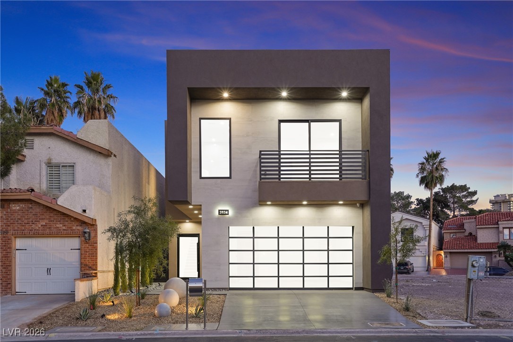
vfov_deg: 41.1
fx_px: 456
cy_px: 171
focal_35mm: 32
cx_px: 256
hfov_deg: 58.7
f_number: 8
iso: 640
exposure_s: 1/1.67
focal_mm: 32
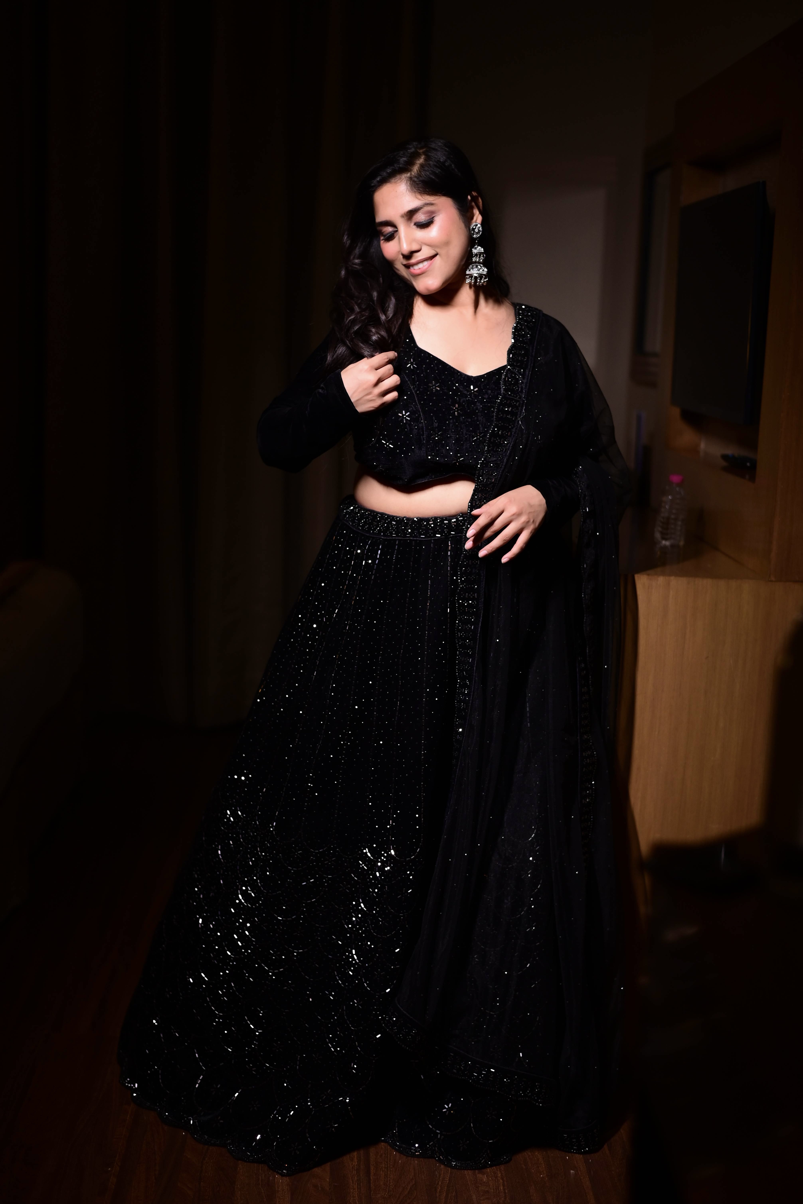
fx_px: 1673
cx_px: 402
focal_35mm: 50
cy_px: 602
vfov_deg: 39.6
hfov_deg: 27.0
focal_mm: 50
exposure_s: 1/200
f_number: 2
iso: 1000
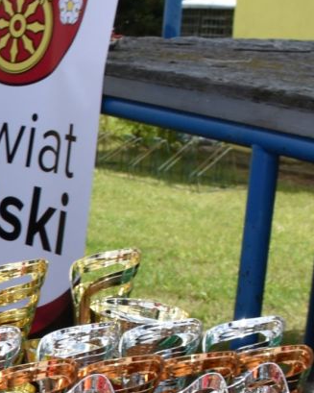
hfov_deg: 10.5
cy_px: 390
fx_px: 1476
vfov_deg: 14.9
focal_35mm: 127
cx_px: -423
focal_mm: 18
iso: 100
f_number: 7.1
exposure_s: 1/200
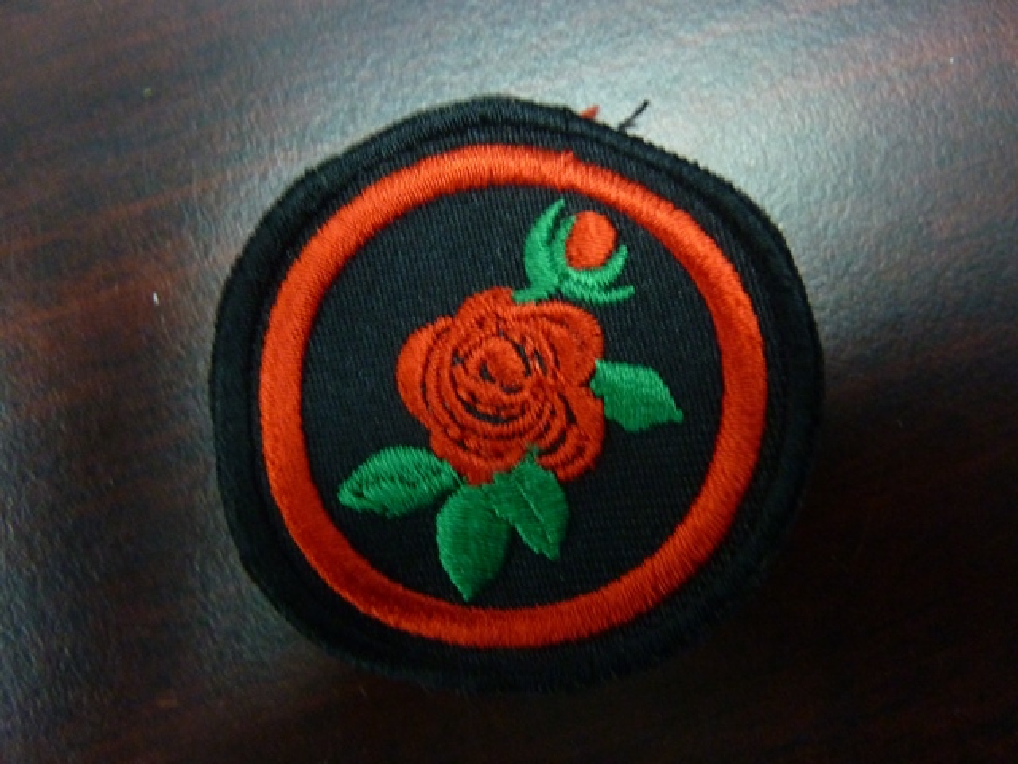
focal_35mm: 25
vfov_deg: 54.9
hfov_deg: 69.4
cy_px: 382
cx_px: 509
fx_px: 735
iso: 400
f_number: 3.3
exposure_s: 1/8
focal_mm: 4.1
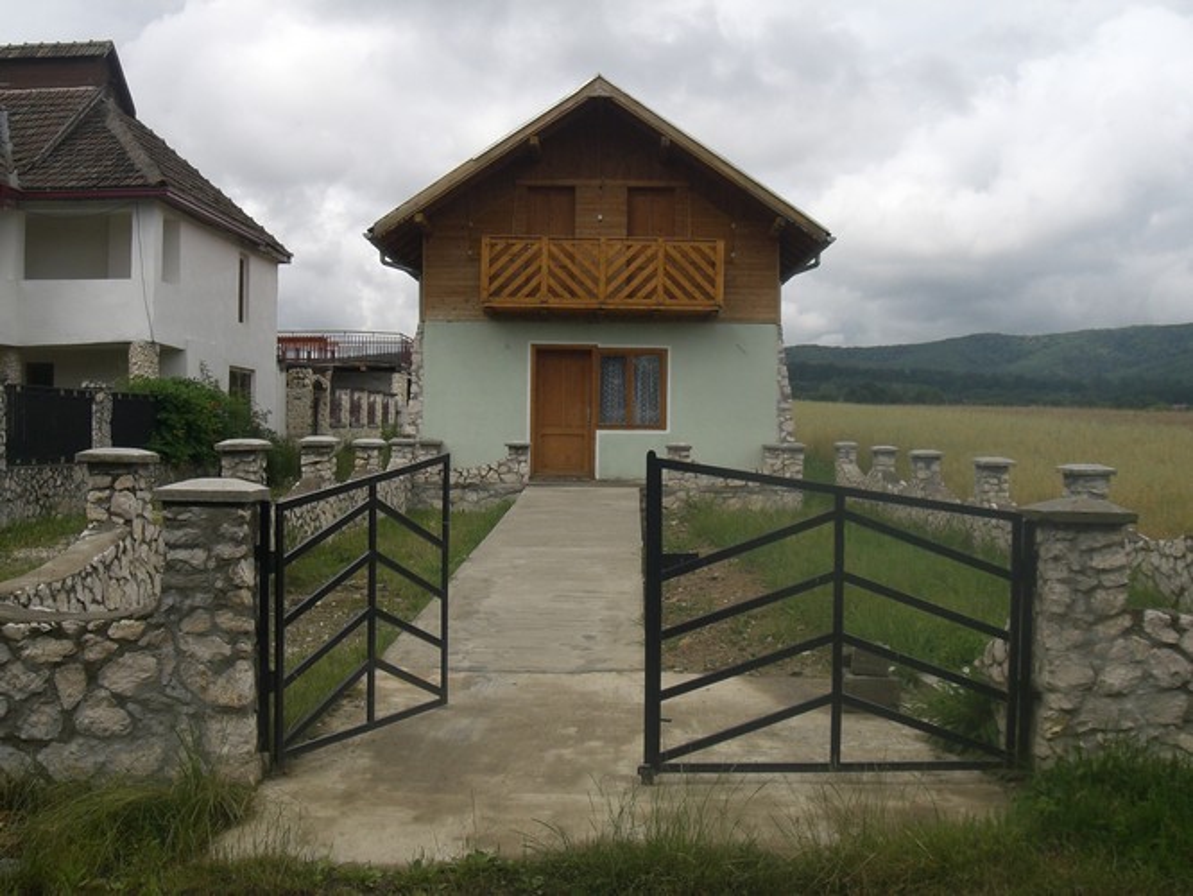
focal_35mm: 38
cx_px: 596
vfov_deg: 37.7
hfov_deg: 49.0
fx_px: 1310
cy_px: 448
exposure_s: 1/640
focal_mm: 6.3
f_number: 4.4
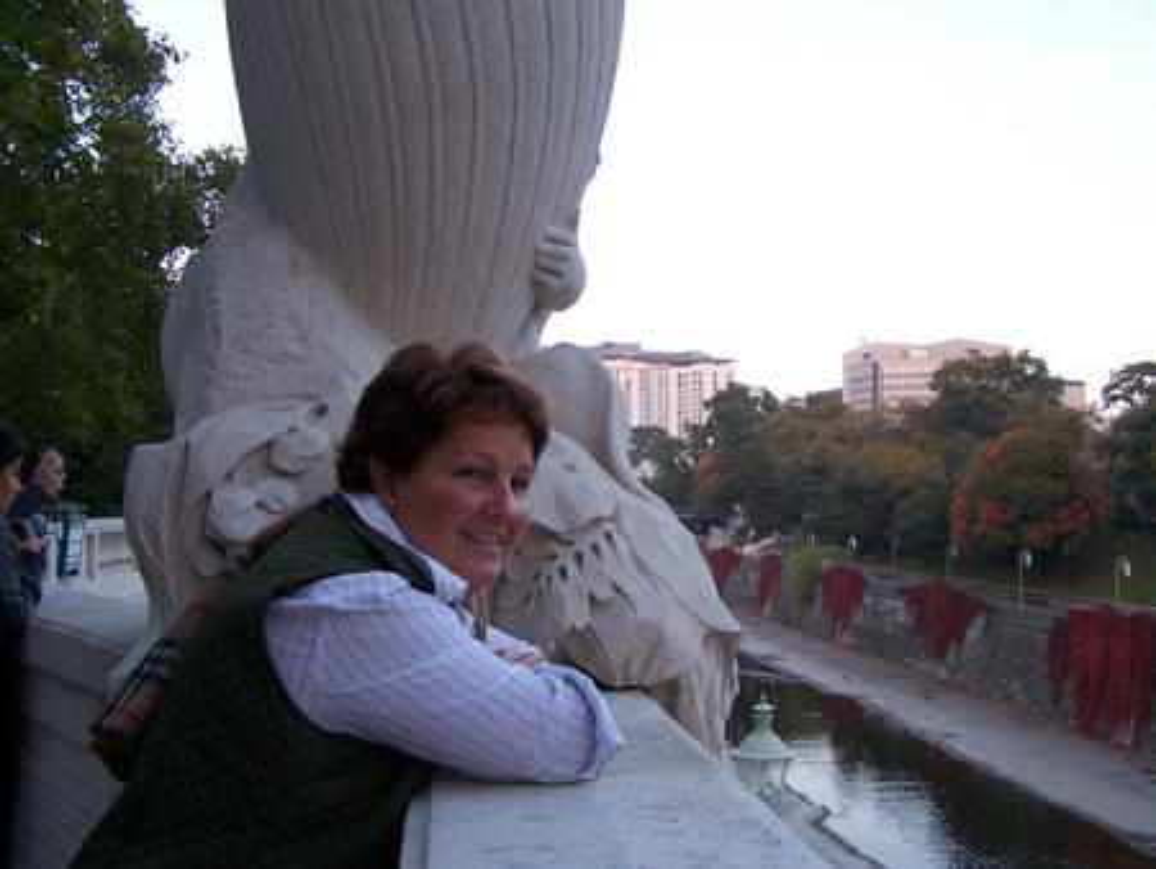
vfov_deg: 37.8
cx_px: 578
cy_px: 434
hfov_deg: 49.0
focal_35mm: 38
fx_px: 1270
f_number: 2.8
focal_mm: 6.3
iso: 80
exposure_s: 1/100
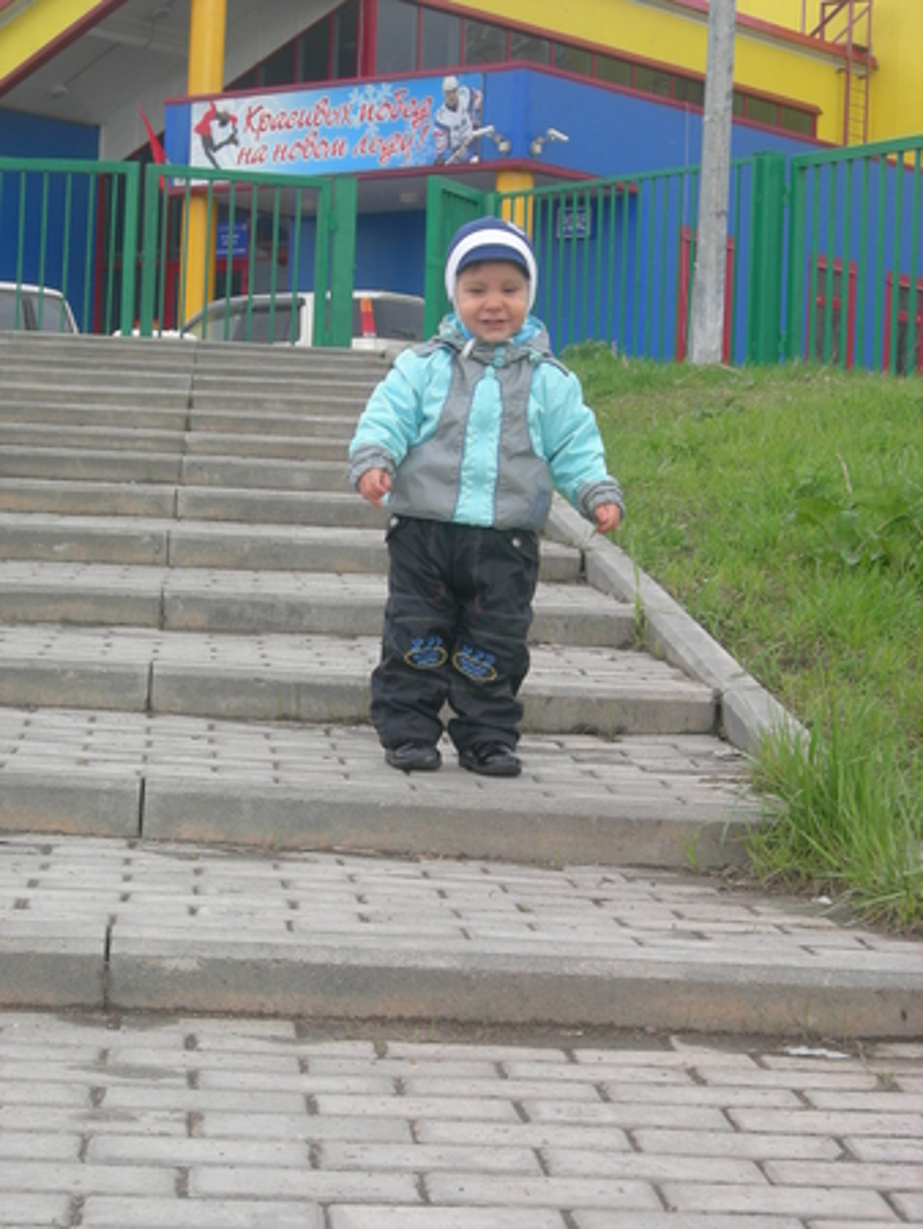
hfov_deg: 17.4
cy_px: 614
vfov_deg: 23.0
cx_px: 462
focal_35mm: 85
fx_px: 3019
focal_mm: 17.7
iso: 64
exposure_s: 1/147
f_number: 5.1
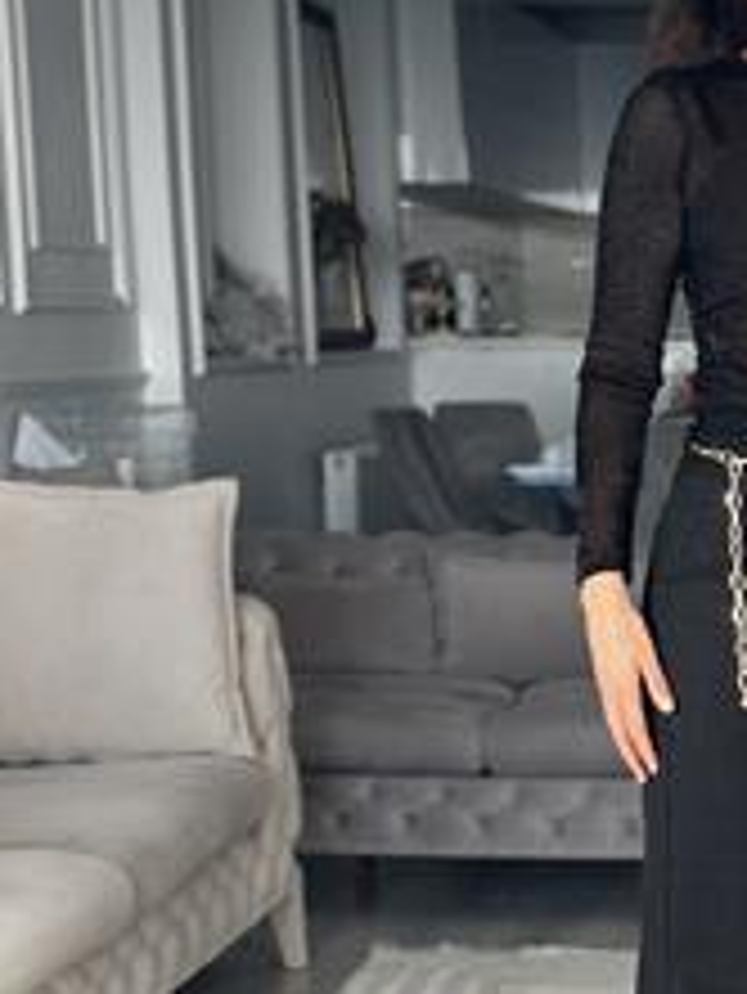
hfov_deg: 13.2
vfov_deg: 17.8
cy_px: 625
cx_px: 814
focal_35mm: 110
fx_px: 3162
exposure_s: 1/196
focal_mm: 6.86
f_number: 1.78
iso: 80
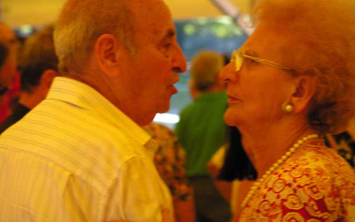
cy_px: 91
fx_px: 3057
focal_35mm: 316
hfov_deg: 6.6
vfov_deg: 4.2
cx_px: 178
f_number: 3.5
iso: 200
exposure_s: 1/125
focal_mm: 49.4
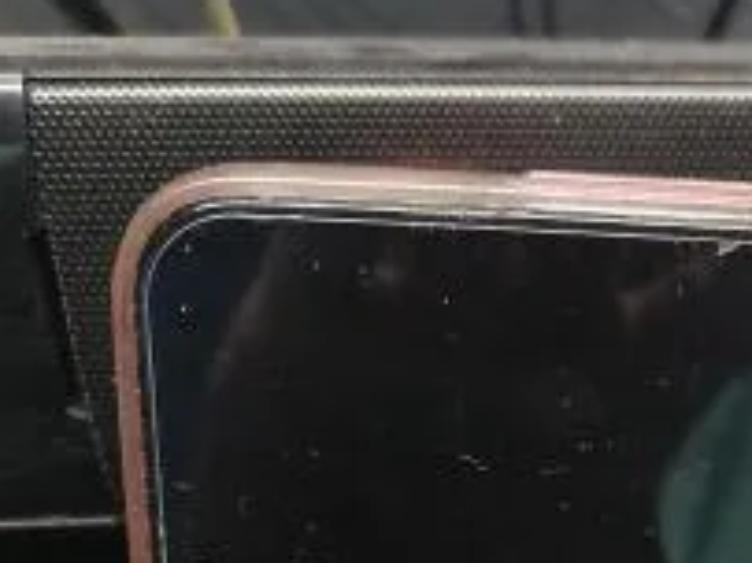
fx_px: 1845
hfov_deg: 20.2
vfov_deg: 15.8
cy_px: 867
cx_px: 1089
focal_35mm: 85
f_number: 1.8
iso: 400
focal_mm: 5.3
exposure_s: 1/25
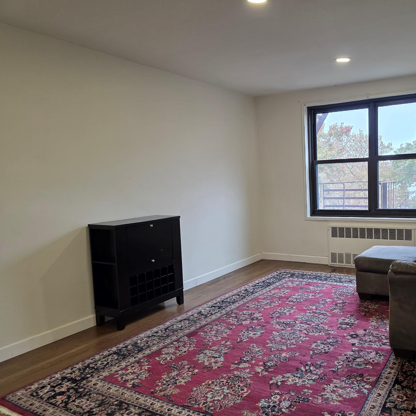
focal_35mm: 29
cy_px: 214
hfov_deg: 54.1
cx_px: 290
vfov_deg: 55.6
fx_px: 394
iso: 125
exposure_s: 1/120
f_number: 1.7
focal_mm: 6.3
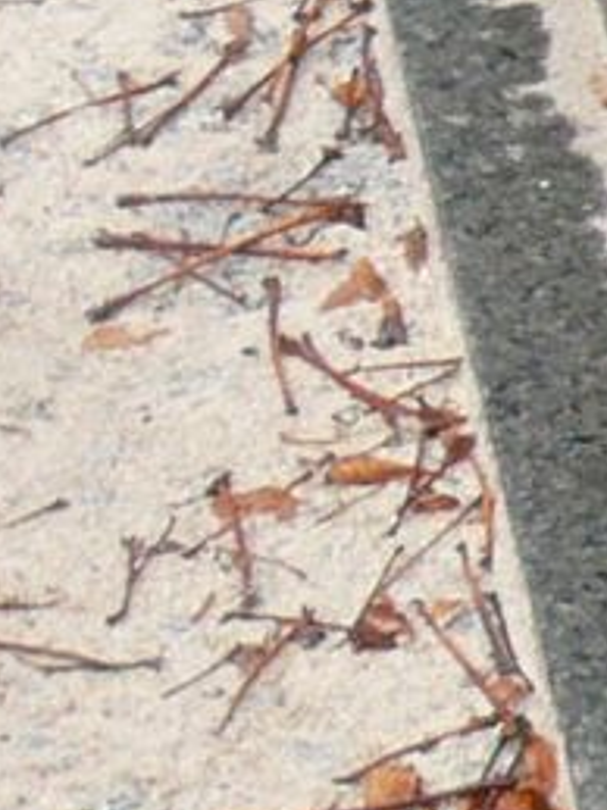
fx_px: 4610
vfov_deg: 9.8
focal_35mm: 197
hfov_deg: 7.0
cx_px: 1627
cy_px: -286
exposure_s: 1/40
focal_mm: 4.6
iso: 100
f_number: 2.8
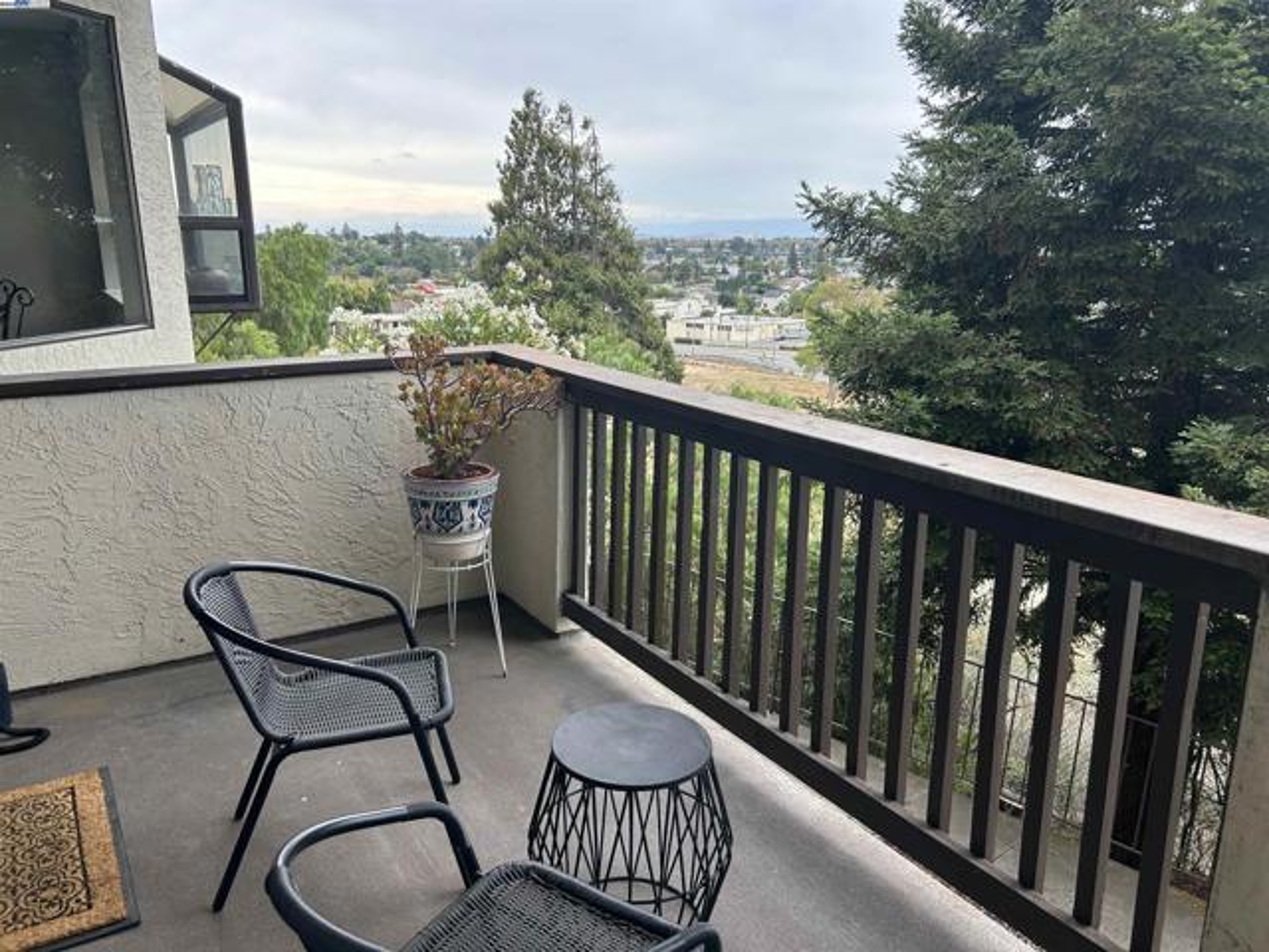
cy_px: 476
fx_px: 953
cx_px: 634
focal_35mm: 26
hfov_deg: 67.3
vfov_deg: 53.1
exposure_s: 1/405
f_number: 1.5
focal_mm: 5.7
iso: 50
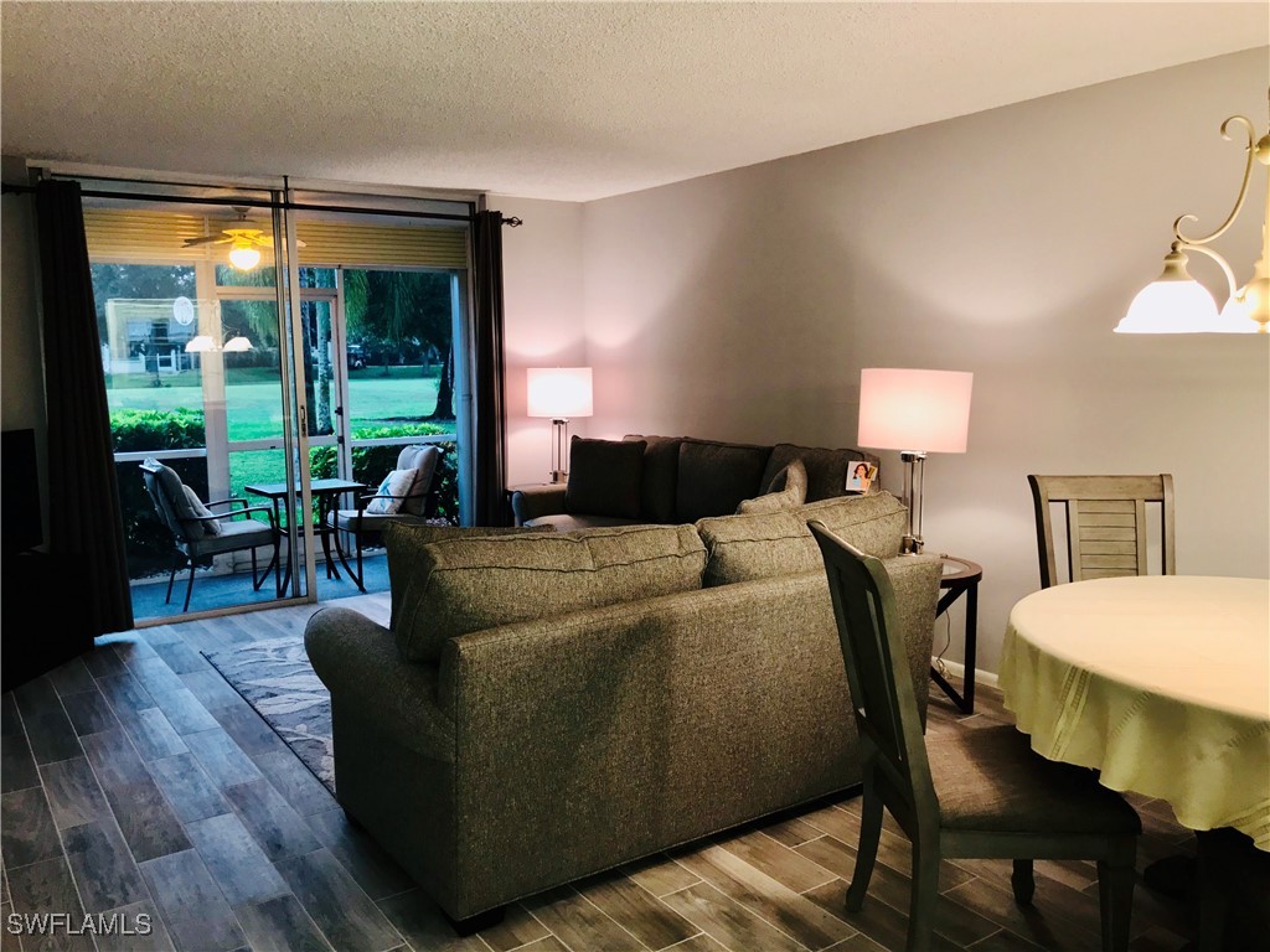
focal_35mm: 28
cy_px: 476
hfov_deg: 63.4
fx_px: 1027
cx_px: 635
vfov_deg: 49.7
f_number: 1.8
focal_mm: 3.99
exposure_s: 1/30
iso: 25
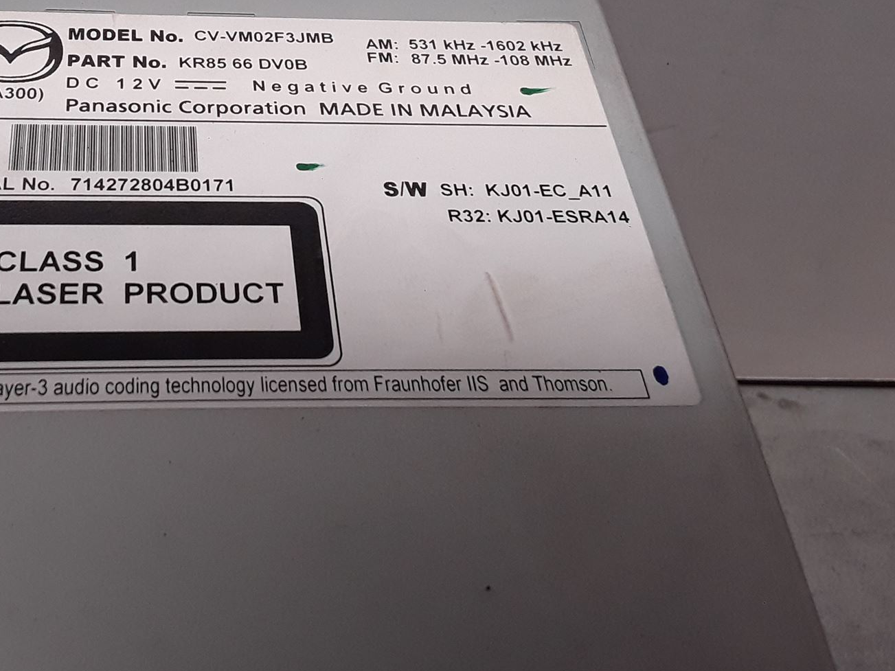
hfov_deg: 41.7
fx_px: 1138
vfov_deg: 32.2
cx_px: 225
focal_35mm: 44
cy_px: 163
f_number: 1.9
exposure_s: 1/275
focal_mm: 2.91
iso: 100
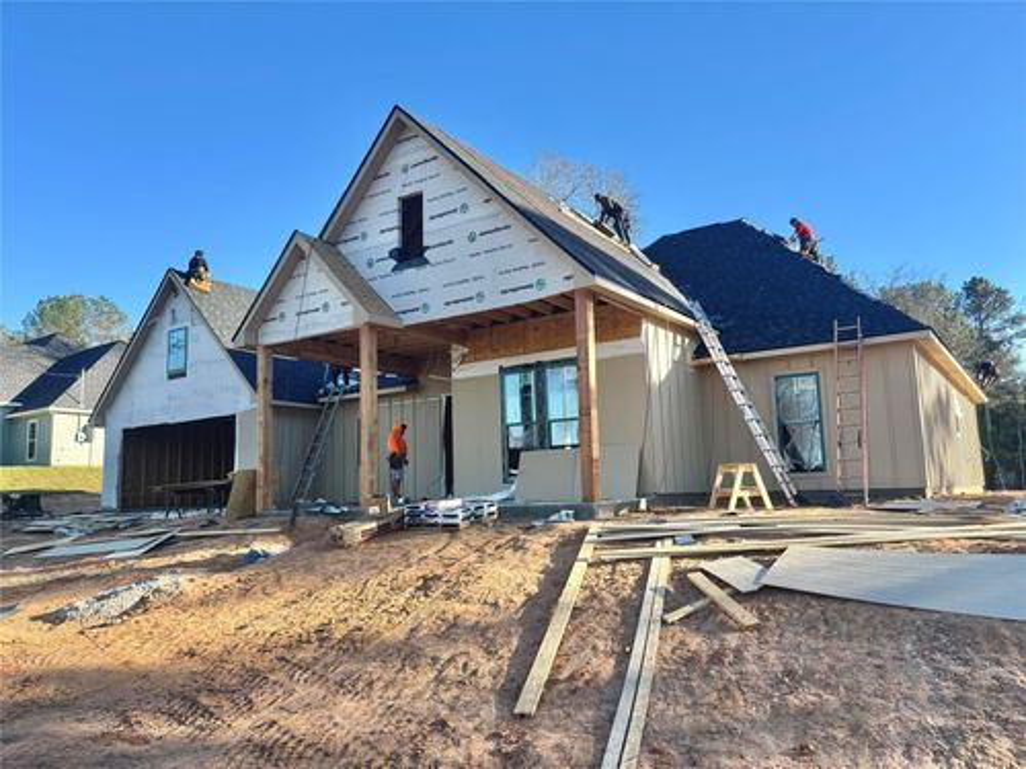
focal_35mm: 26
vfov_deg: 53.1
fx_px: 771
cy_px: 384
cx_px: 513
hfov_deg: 67.3
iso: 50
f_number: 1.6
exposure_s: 1/1139
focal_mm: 5.96
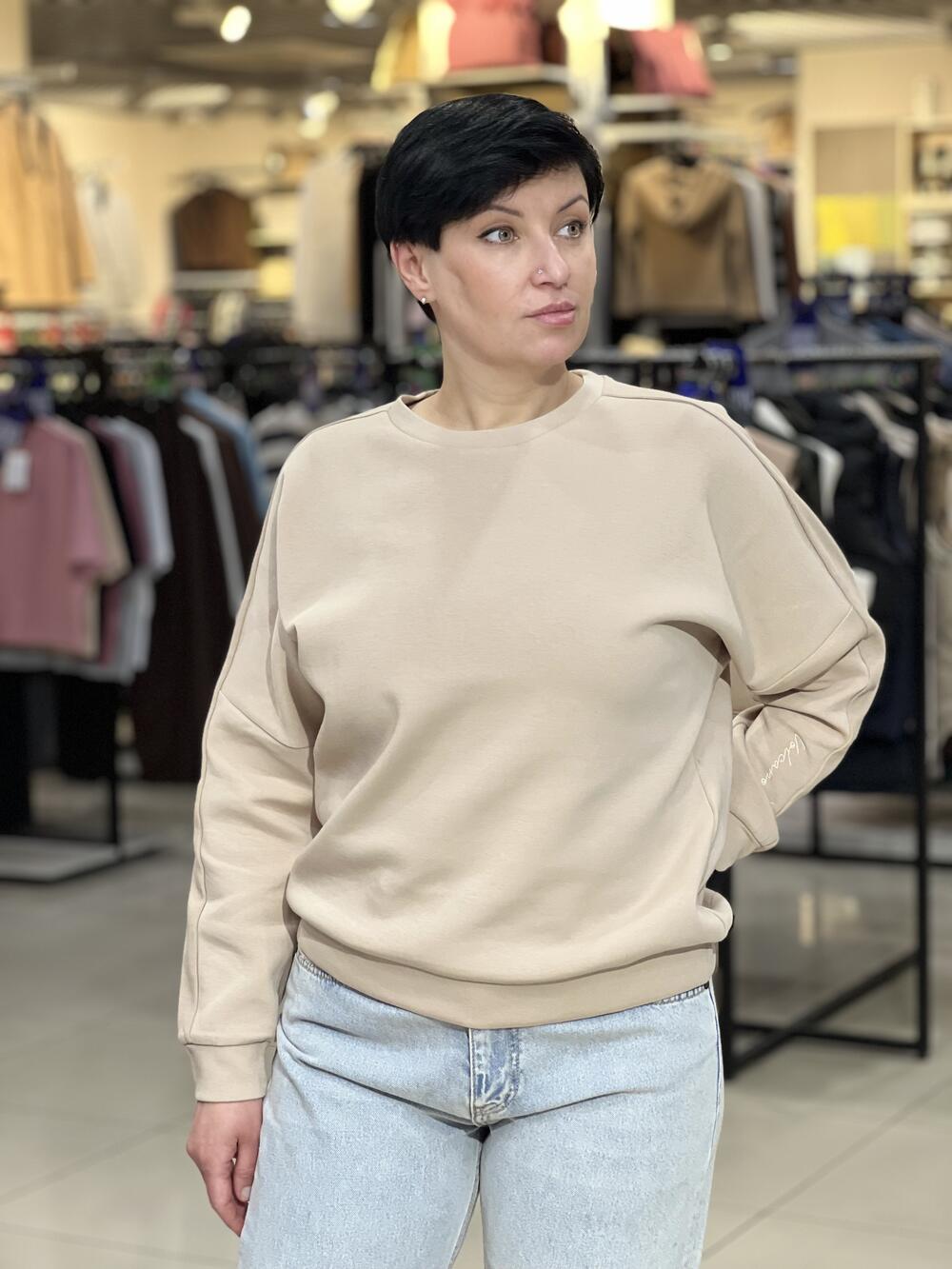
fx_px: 2823
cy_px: 634
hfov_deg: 19.1
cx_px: 476
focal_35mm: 77
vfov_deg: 25.3
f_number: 2.8
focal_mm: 9
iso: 125
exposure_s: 1/50
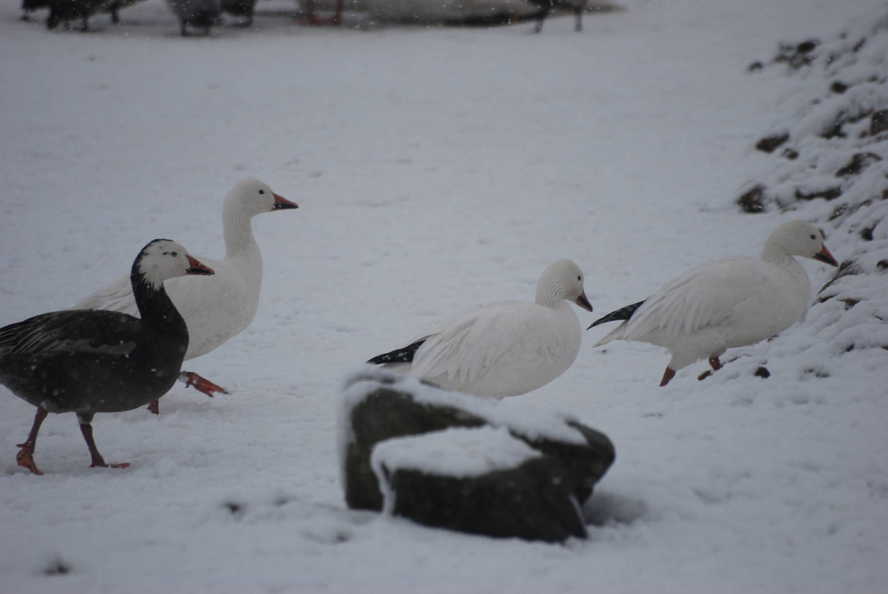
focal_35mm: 450
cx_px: 444
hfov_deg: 4.6
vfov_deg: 3.1
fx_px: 11113
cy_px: 297
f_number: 5.6
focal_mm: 300
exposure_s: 1/800
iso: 200
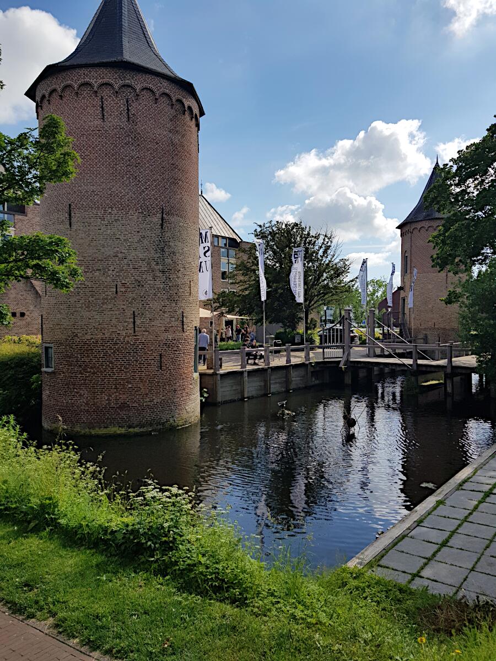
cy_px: 330
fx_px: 497
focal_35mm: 26
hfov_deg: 53.1
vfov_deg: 67.3
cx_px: 248
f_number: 1.7
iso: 40
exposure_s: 1/3888
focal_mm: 4.2
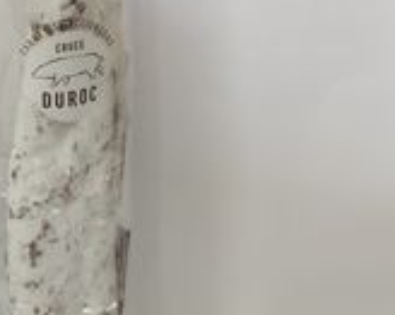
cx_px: 87
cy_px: 0
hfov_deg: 28.2
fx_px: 771
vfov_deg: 22.3
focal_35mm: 66
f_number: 1.79
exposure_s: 1/50
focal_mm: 4.74
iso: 255
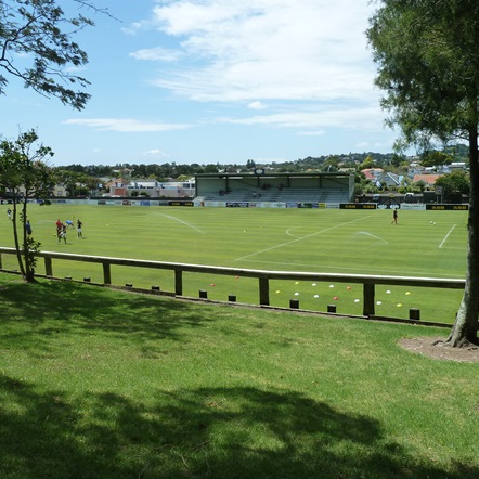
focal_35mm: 30
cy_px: 237
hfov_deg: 53.9
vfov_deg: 54.0
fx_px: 470
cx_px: 211
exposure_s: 1/500
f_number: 4.5
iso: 125
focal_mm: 4.1
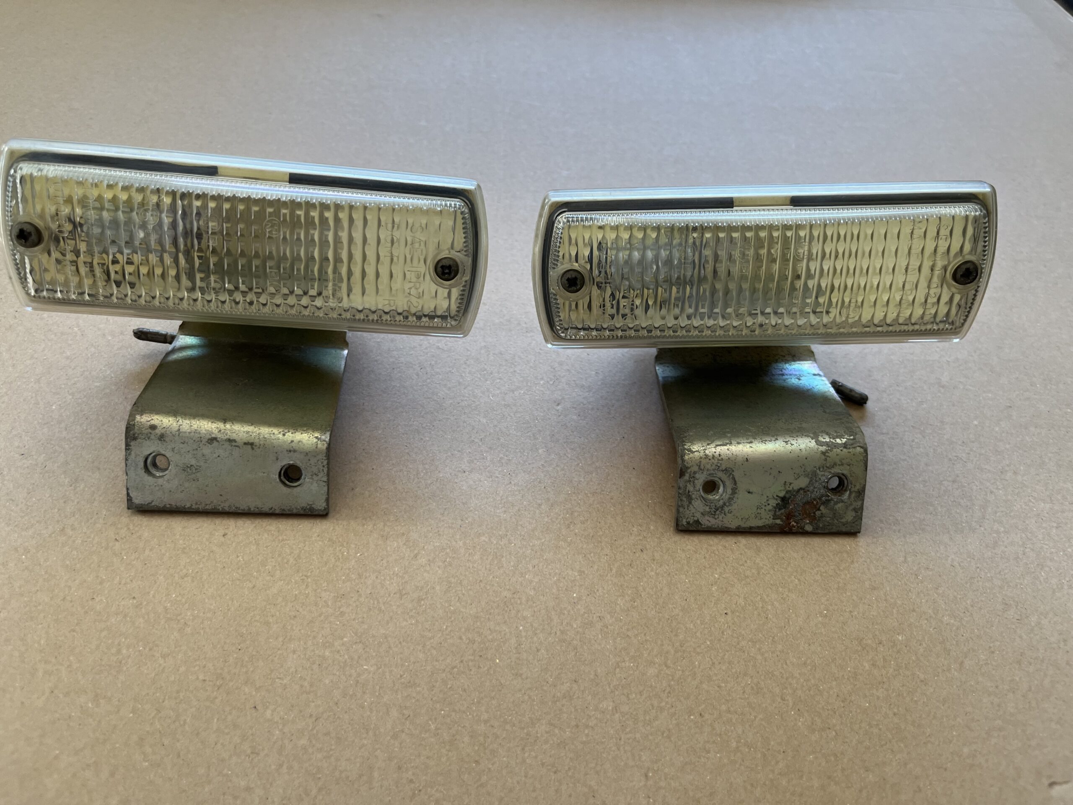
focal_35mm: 26
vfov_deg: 53.1
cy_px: 402
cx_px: 536
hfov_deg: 67.3
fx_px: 806
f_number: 1.6
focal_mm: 5.1
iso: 125
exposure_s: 1/117
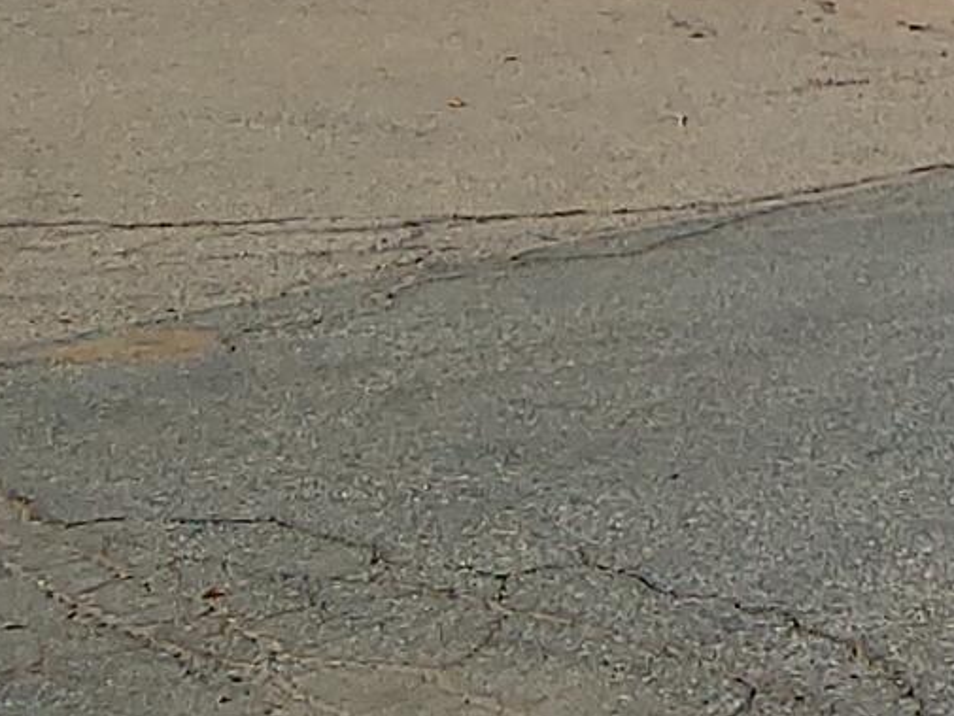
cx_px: 2176
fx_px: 2619
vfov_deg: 14.1
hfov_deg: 14.7
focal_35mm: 95
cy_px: -499
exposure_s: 1/1515
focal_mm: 2.18
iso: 50
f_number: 1.9
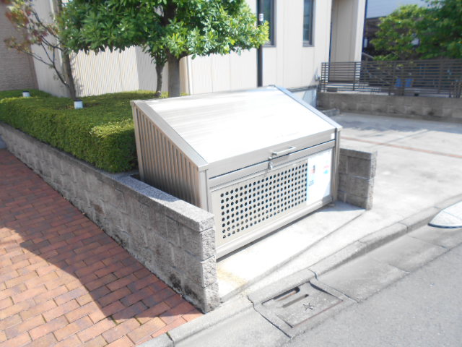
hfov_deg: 67.3
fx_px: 347
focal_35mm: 26
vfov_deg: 53.1
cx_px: 231
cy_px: 174
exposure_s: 1/250
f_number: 3.2
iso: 80
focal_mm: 4.6
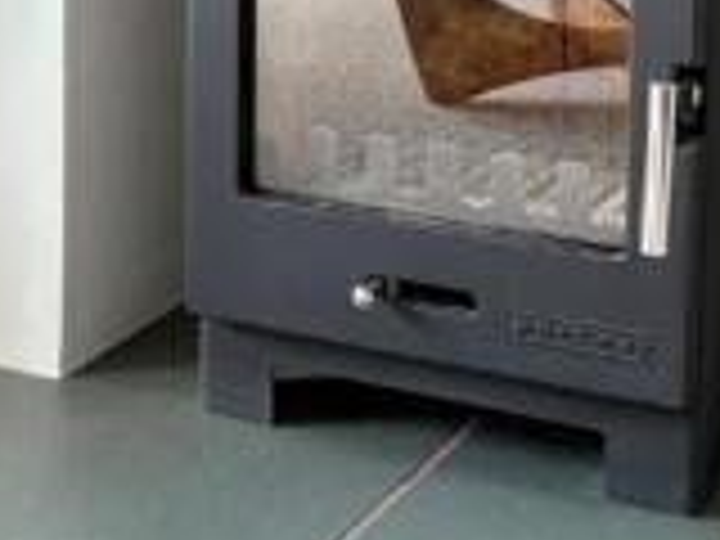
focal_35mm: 95
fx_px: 1976
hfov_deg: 20.6
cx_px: 254
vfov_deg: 14.8
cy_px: -182
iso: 200
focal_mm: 5.96
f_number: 1.6
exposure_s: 1/60
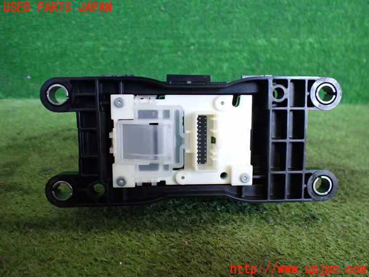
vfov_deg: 46.8
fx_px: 320
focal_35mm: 30
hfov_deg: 60.0
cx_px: 184
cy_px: 138
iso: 500
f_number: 2.3
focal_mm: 5.4
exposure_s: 1/125
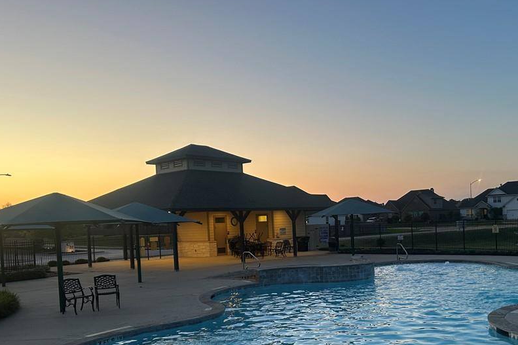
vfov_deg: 37.4
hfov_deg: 54.3
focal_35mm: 35
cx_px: 287
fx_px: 503
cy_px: 235
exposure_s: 1/121
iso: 125
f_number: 1.5
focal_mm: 5.7
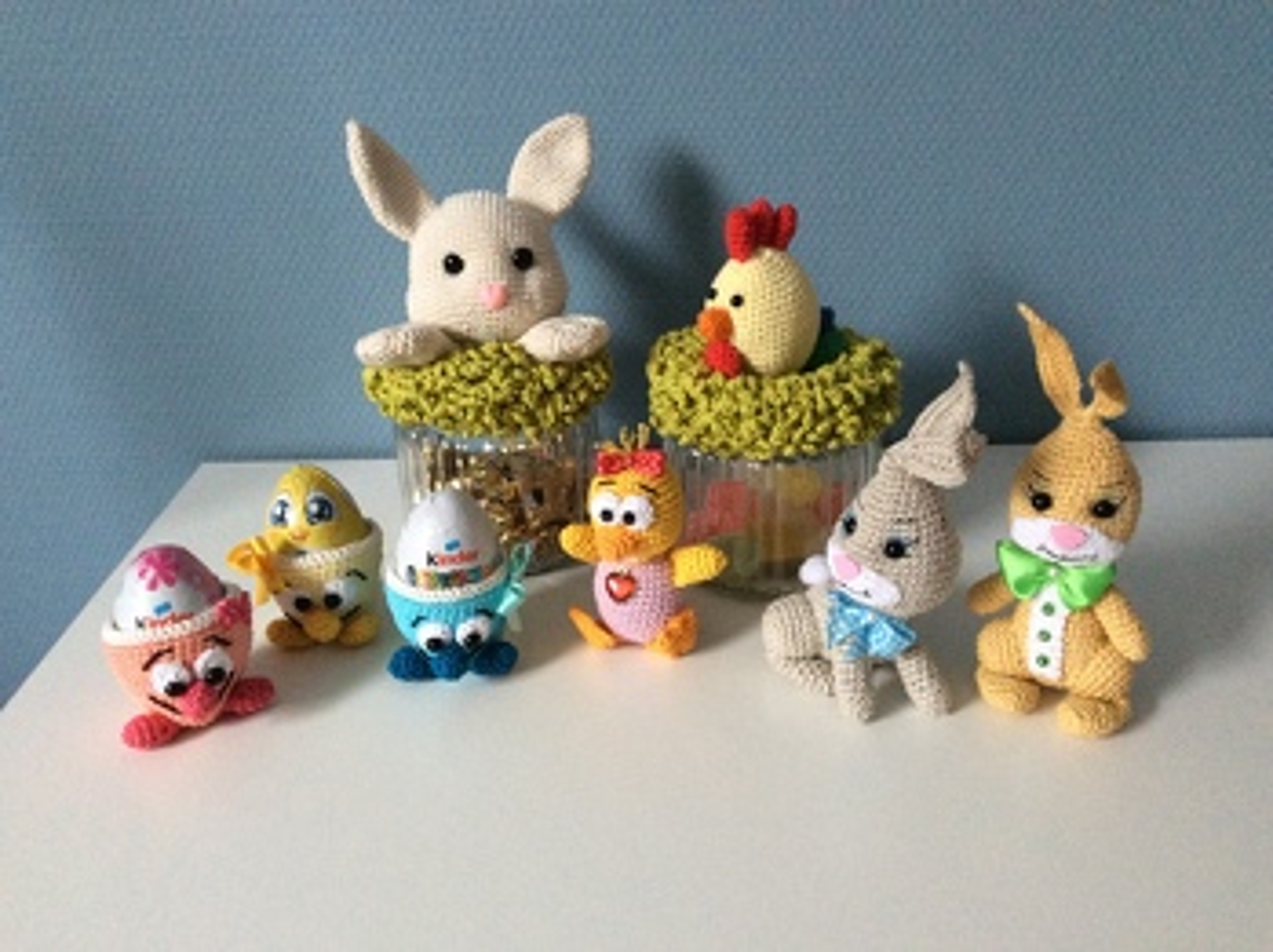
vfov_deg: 44.1
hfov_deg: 56.9
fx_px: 1176
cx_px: 636
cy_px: 476
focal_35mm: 32
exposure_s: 1/25
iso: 200
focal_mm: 3.3
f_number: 2.4
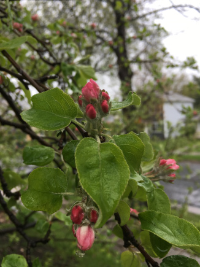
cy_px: 134
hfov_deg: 48.2
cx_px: 100
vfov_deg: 61.7
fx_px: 224
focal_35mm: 29
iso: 25
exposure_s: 1/262
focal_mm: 4.15
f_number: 2.2
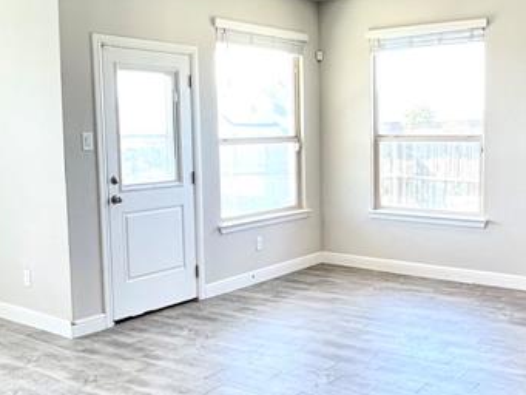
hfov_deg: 47.0
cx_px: 356
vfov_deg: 36.8
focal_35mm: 39
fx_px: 593
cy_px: 184
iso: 250
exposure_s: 1/120
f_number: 1.8
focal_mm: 1.57
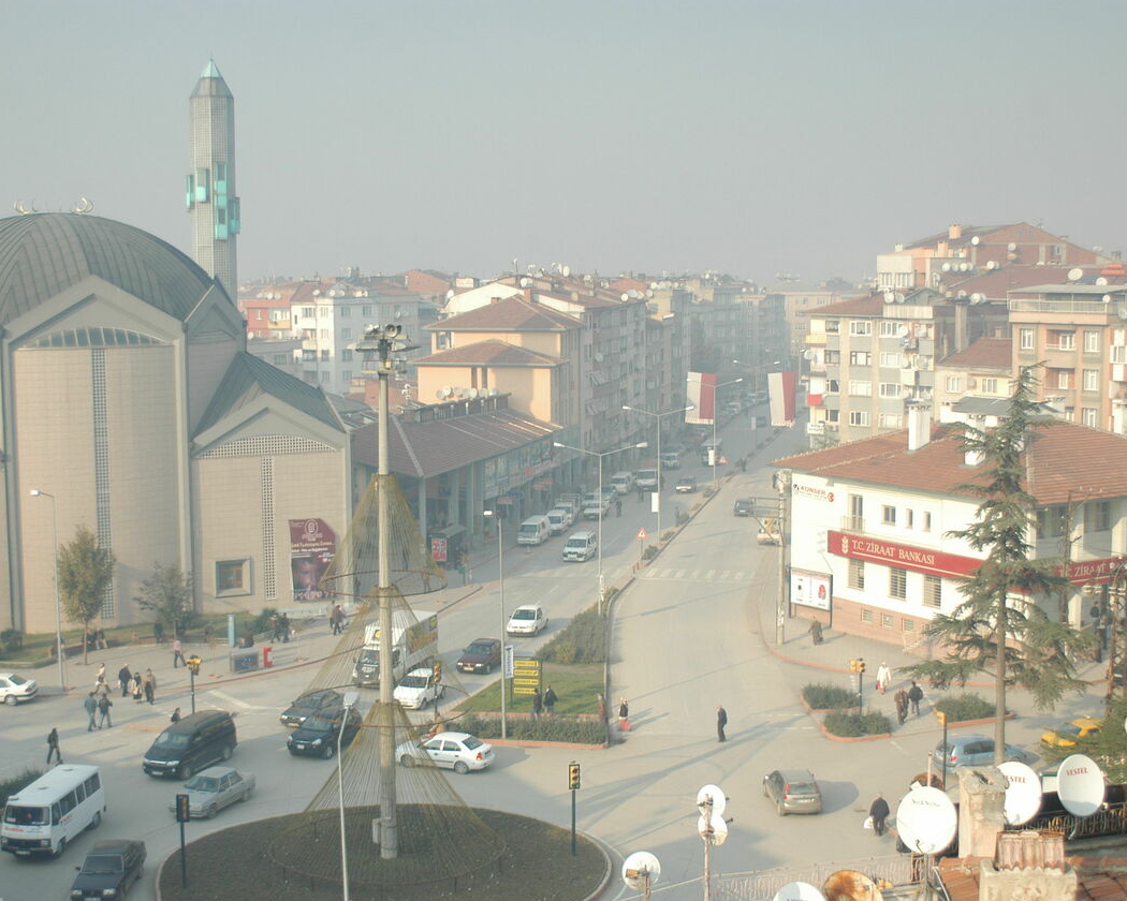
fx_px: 1601
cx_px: 516
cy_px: 451
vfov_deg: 31.5
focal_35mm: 48
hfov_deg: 38.8
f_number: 3
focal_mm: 28
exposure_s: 1/4000
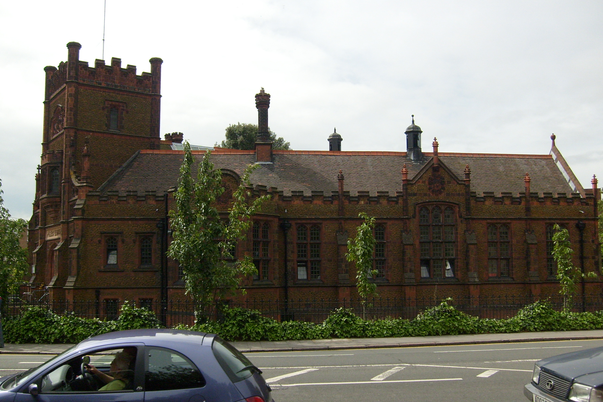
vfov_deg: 35.9
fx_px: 620
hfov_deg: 51.9
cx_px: 299
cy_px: 219
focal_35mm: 37
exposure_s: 1/350
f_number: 7.1
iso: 80
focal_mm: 5.8
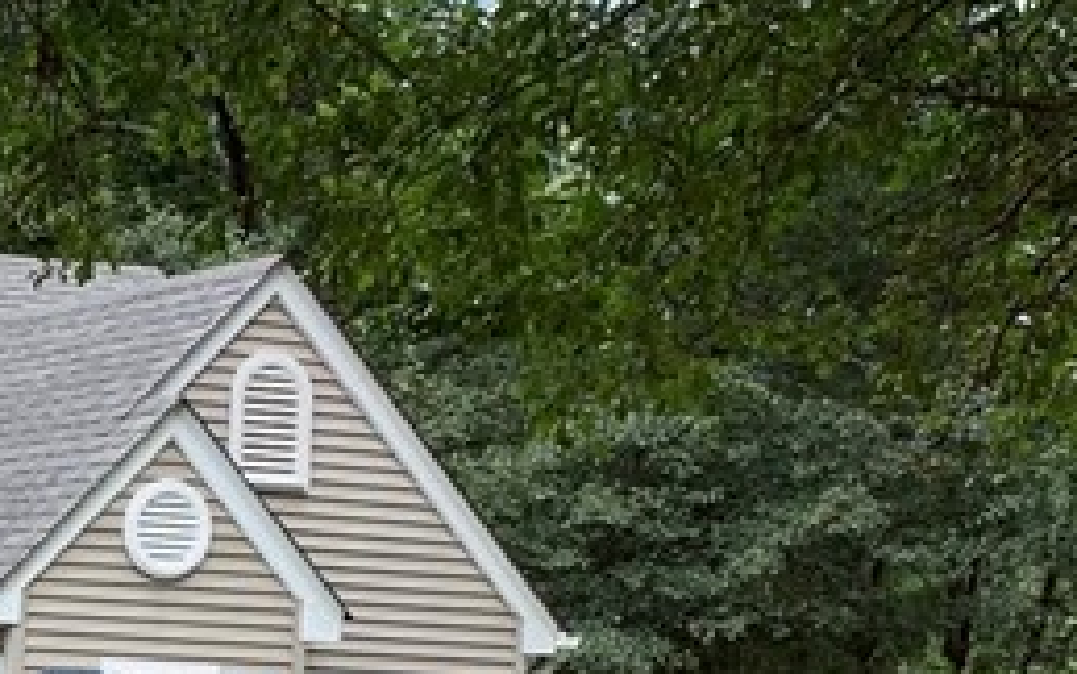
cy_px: 724
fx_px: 3200
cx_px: -628
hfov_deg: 16.9
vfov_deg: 11.8
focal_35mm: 109
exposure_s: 1/181
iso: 25
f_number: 1.8
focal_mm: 4.25
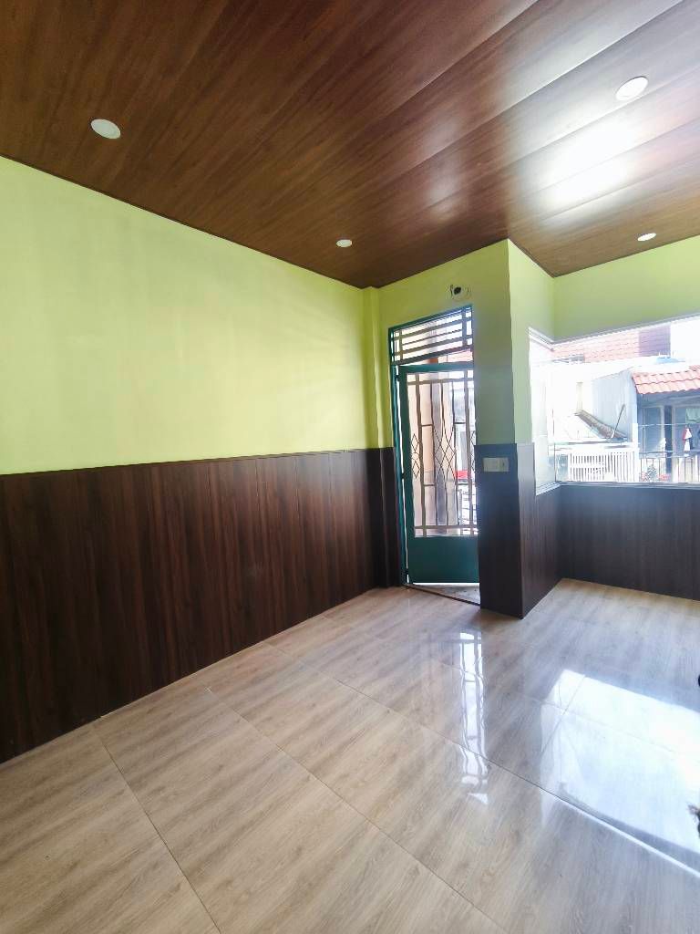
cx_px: 350
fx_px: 404
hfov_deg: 81.7
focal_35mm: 15
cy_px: 467
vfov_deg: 98.2
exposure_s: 1/50
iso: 125
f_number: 2.2
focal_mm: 1.91
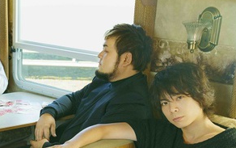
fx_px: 534
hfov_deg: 23.8
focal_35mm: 83
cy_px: 183
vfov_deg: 15.2
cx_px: -1
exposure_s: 1/125
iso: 2000
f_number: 7.1
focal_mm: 34
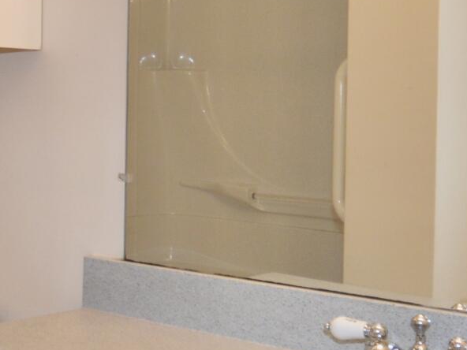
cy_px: 132
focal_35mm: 73
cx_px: 21
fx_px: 985
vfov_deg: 20.1
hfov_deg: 25.6
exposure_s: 1/60
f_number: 4
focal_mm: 10
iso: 560
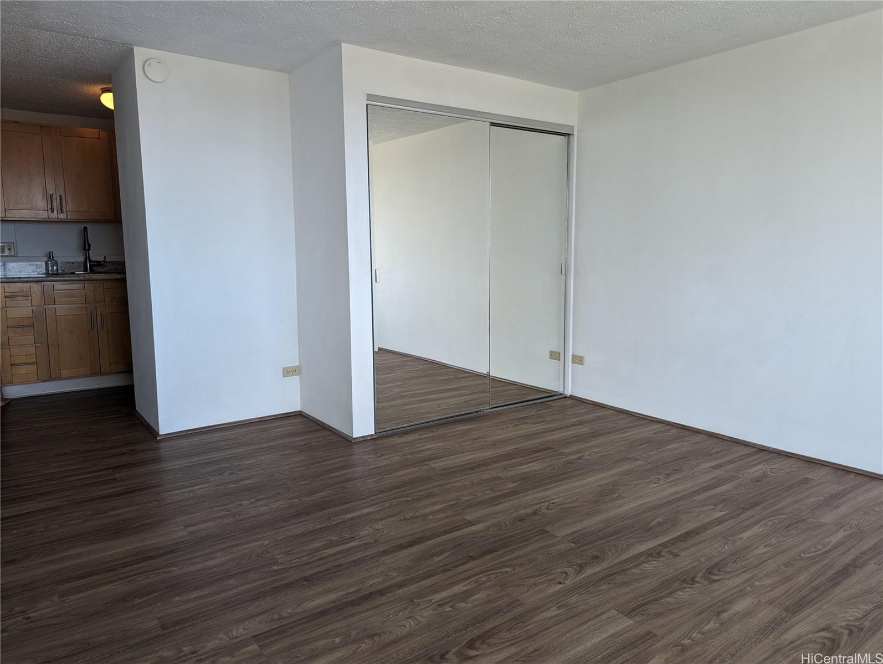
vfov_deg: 56.9
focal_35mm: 24
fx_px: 613
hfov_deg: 71.5
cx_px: 442
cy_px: 332
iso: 51
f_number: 1.85
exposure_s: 1/103
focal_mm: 6.81
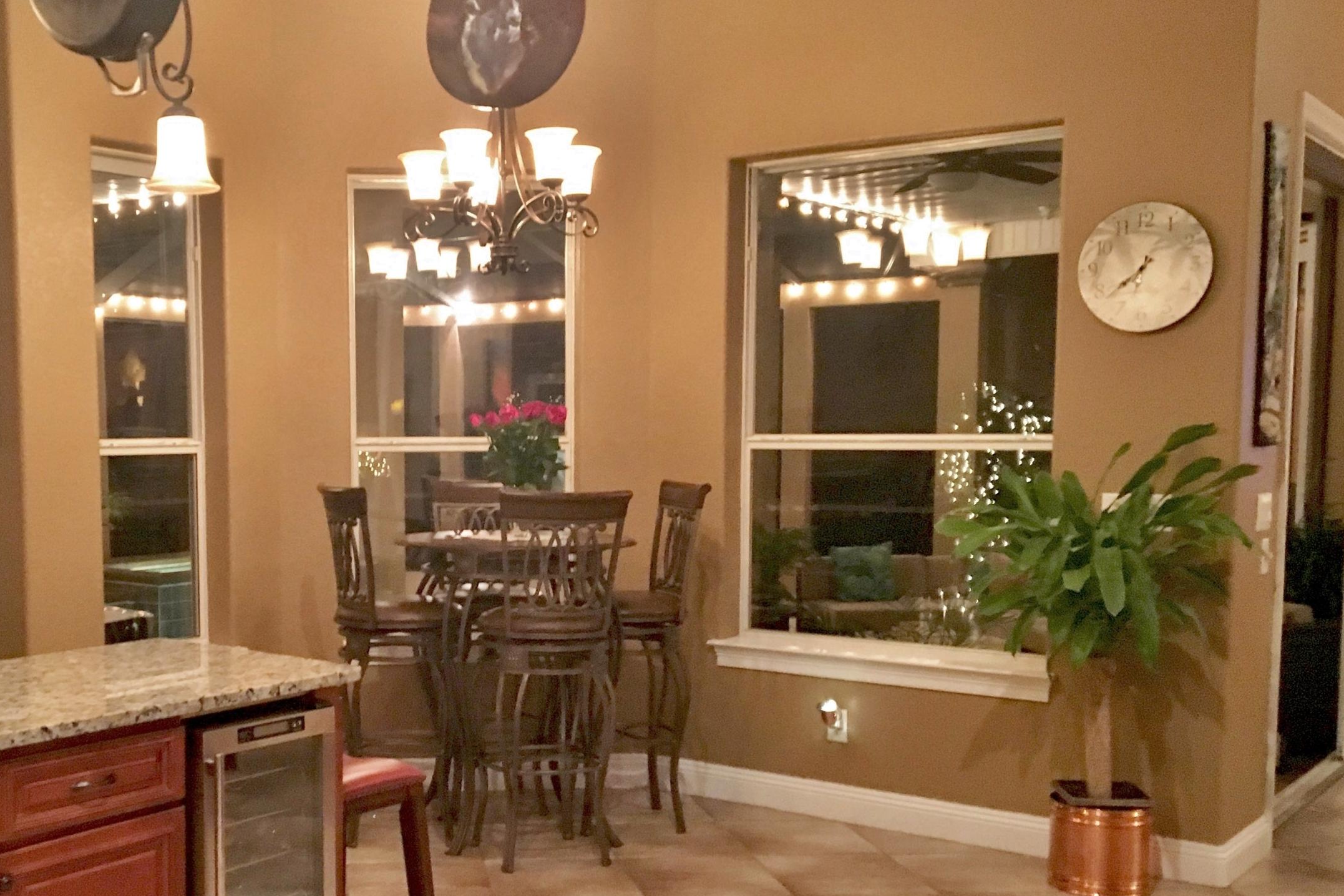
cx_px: 434
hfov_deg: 45.6
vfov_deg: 31.7
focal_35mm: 42
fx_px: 1568
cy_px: 562
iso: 400
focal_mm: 4.15
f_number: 2.2
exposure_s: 1/15
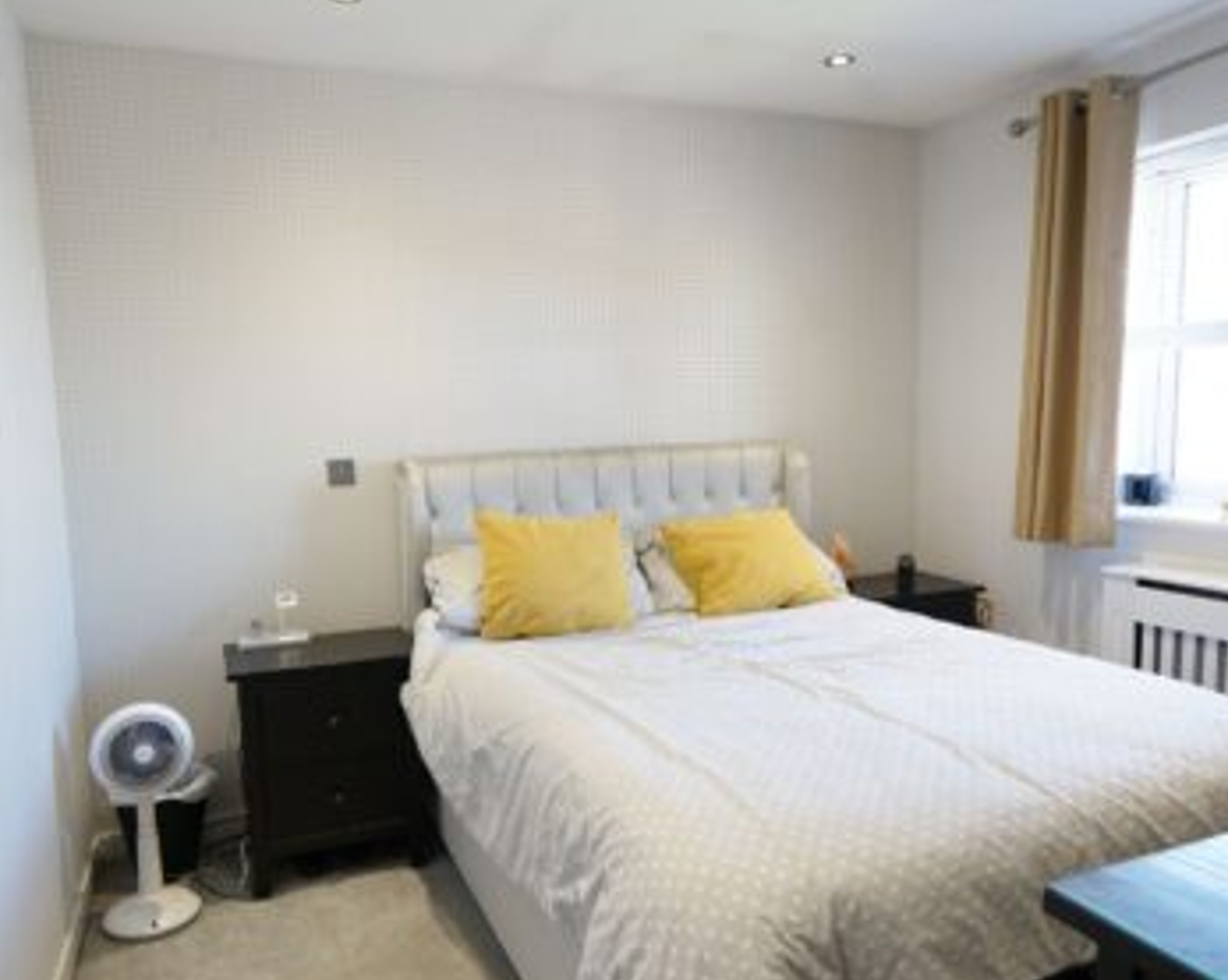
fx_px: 944
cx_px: 605
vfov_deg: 54.8
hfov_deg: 66.1
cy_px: 524
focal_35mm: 26
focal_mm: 16
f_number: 5
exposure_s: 1/30
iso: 500
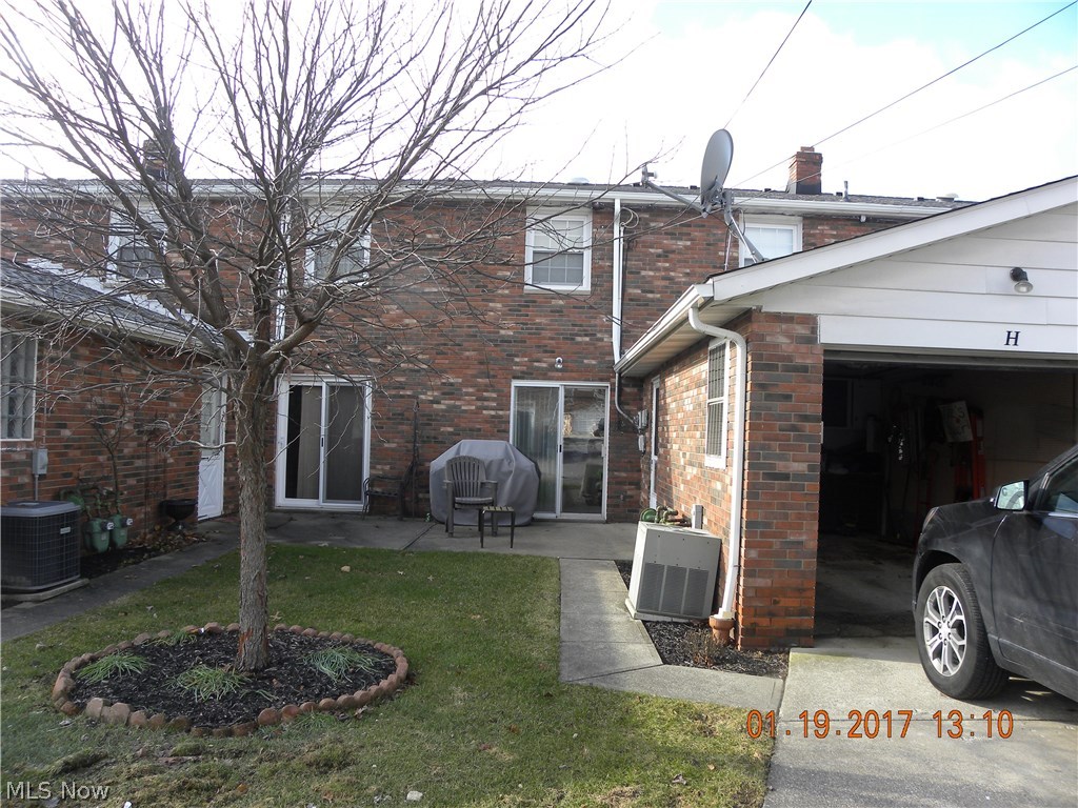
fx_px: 810
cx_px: 539
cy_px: 404
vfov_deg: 53.1
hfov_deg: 67.3
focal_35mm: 26
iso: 64
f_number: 4
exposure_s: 1/152
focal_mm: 4.6
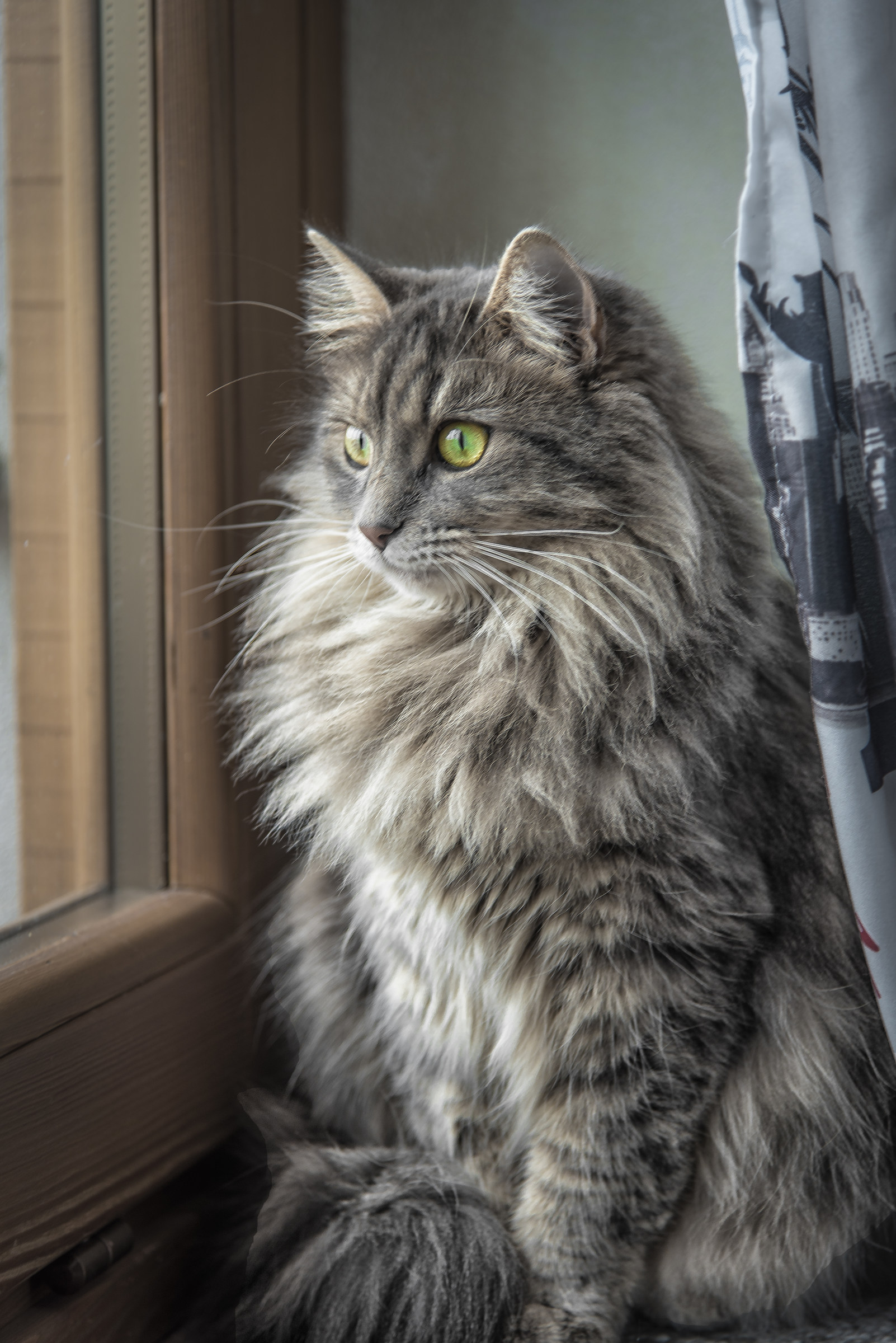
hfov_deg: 13.1
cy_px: 672
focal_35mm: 105
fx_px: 3916
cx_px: 448
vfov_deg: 19.4
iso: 100
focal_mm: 105
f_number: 4
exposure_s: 1/30
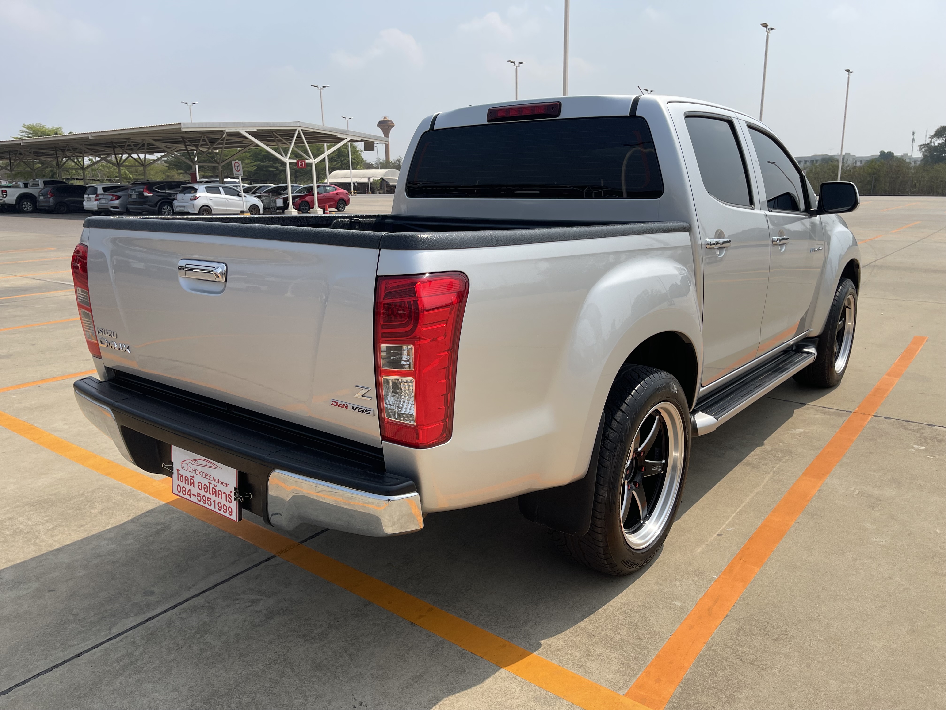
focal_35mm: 25
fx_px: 683
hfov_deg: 69.4
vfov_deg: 54.9
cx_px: 473
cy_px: 355
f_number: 1.6
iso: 32
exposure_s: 1/4525
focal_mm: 5.1
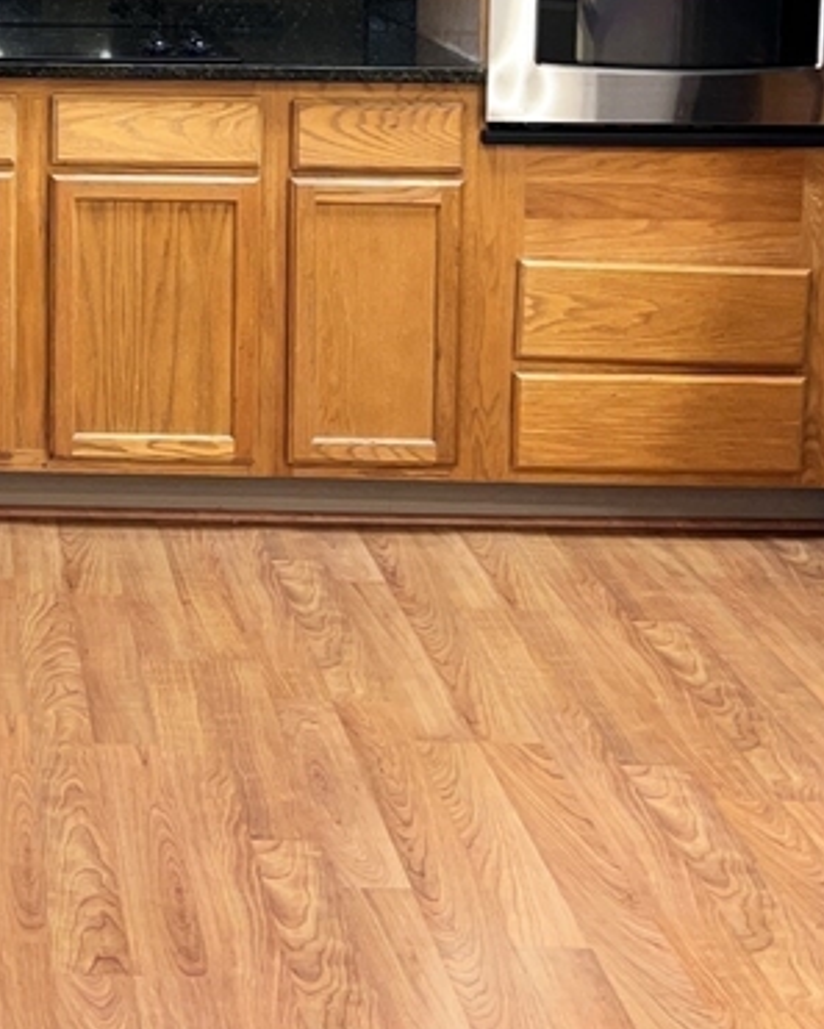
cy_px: -19
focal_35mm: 70
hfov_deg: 20.7
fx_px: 2133
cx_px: -105
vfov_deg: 25.7
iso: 40
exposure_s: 1/20
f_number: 1.5
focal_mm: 5.7
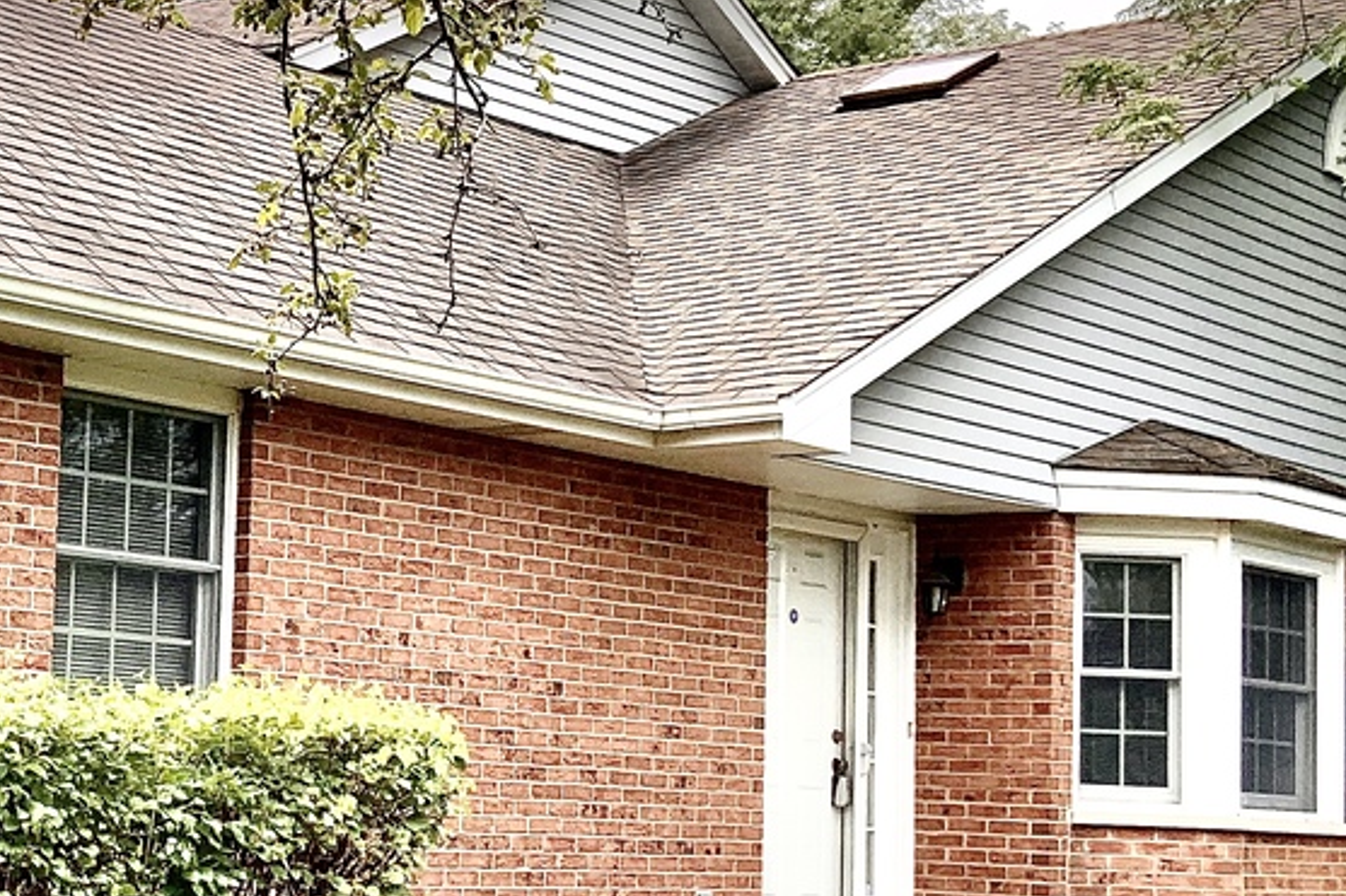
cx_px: 159
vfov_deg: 17.5
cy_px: 558
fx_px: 2915
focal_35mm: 78
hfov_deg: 25.3
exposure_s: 1/804
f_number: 1.8
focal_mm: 3
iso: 16
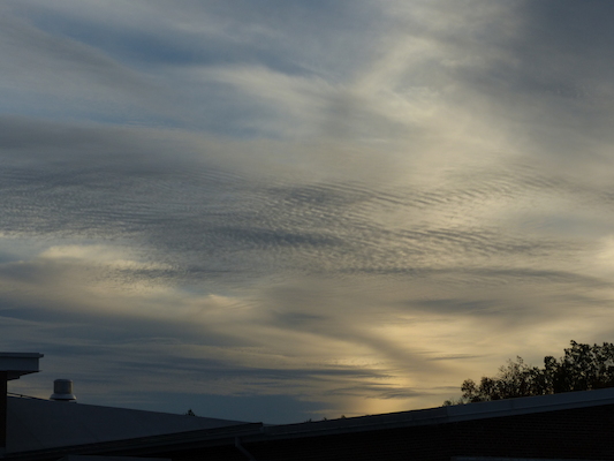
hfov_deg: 16.3
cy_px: 230
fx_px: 2147
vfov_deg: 12.3
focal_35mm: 121
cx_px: 307
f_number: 4
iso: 100
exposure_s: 1/500
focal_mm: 21.8
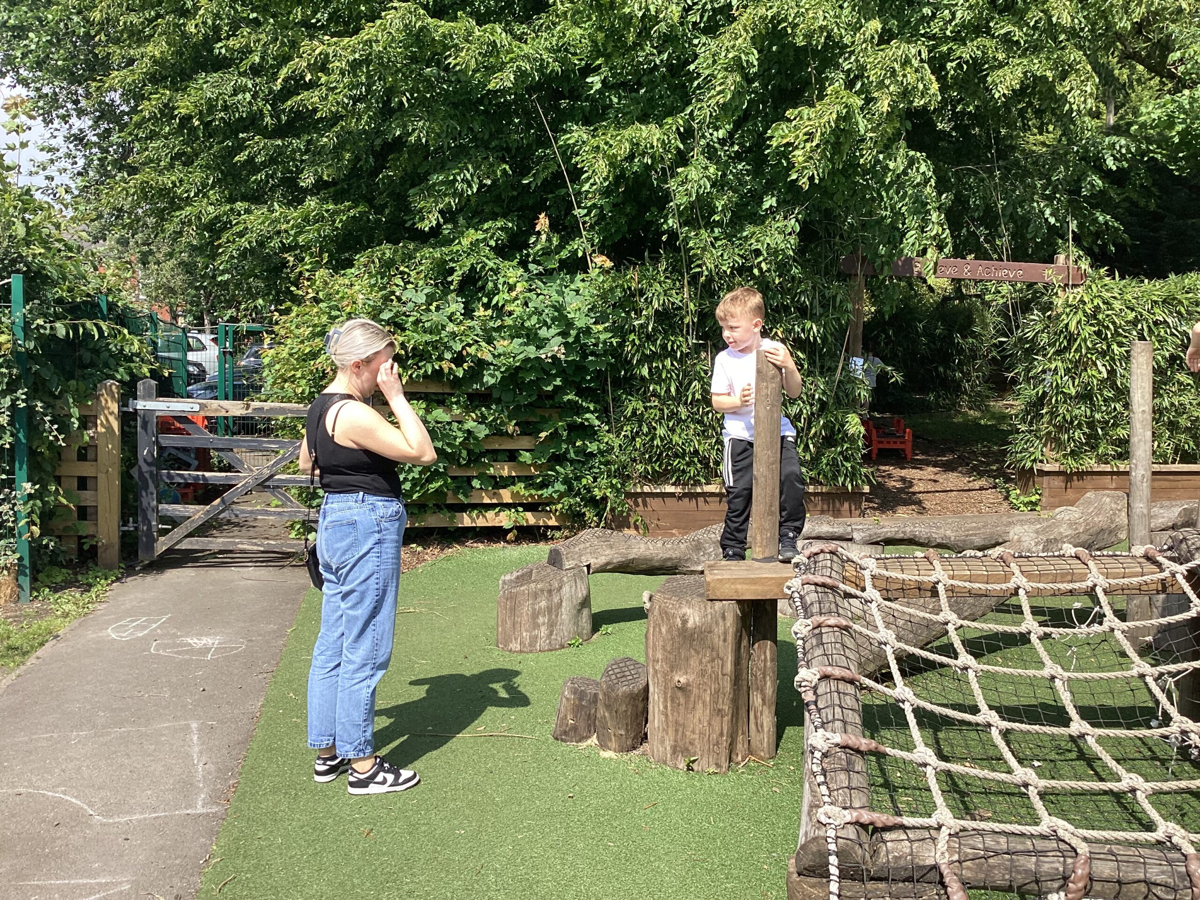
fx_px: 1075
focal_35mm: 31
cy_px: 450
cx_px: 600
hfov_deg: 58.4
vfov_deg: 45.4
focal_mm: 3.3
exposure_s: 1/715
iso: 25
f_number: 2.4
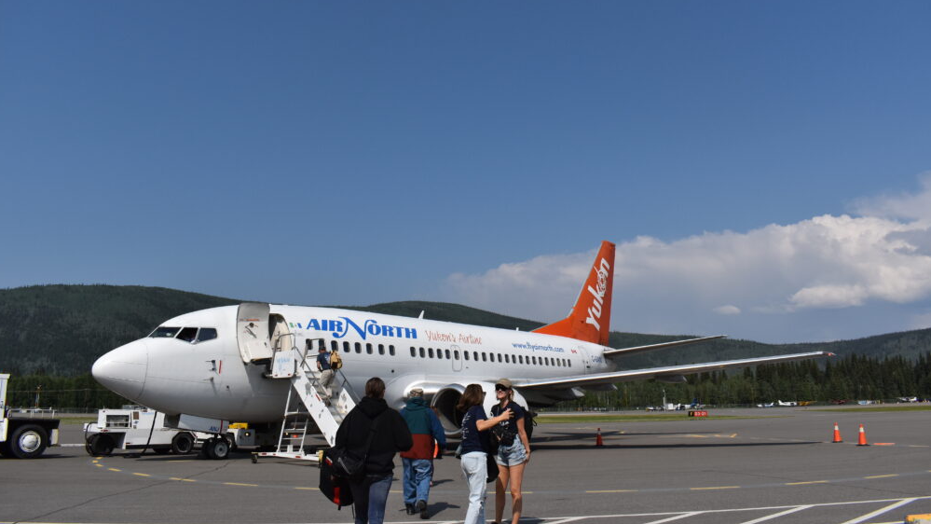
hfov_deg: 66.1
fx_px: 716
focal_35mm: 29
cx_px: 467
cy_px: 232
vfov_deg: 40.1
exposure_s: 1/2000
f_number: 8
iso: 280
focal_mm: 18
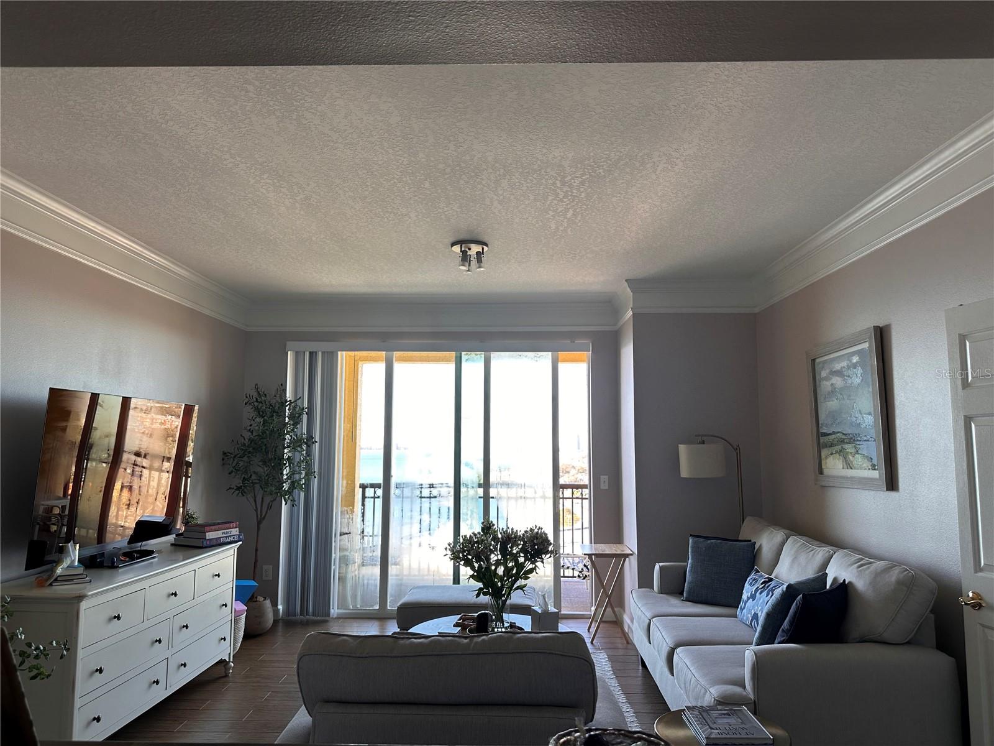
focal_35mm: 24
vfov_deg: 56.8
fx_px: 689
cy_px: 373
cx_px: 497
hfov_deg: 71.6
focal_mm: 6.86
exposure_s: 1/121
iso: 80
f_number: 1.78
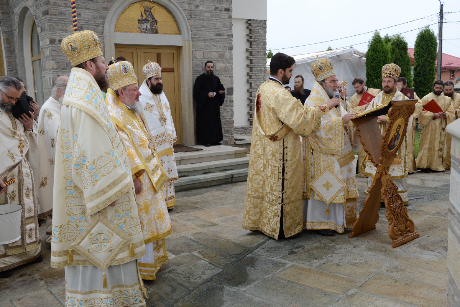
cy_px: 154
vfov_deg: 35.5
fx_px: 479
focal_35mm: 38
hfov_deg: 51.3
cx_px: 230
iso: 1000
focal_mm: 25
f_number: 8
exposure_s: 1/200
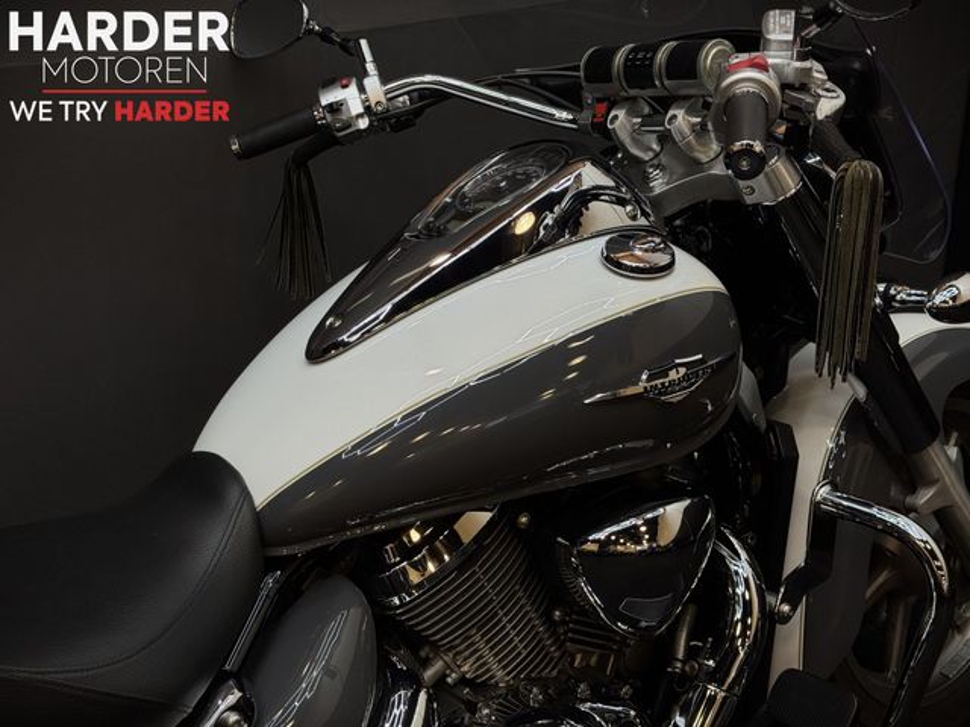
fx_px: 1345
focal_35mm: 48
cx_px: 485
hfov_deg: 39.7
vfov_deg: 30.3
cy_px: 364
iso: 50
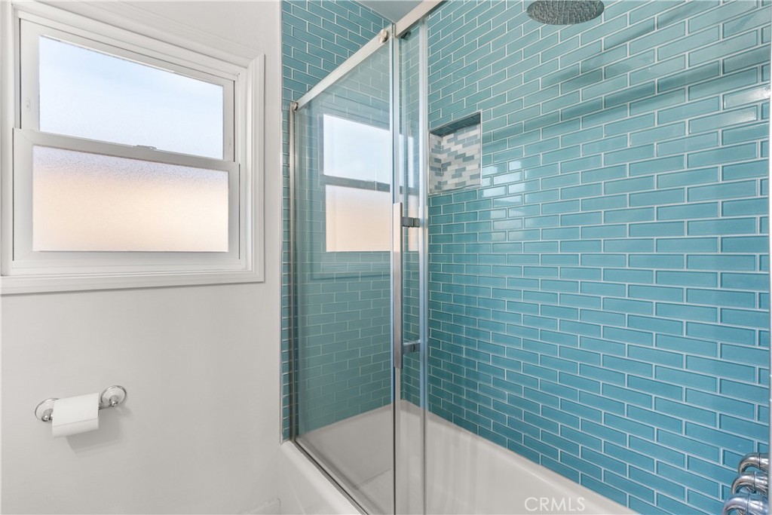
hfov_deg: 96.7
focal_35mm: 16
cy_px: 258
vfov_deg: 73.8
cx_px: 386
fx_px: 343
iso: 640
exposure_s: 1/2.5
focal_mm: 16
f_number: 9
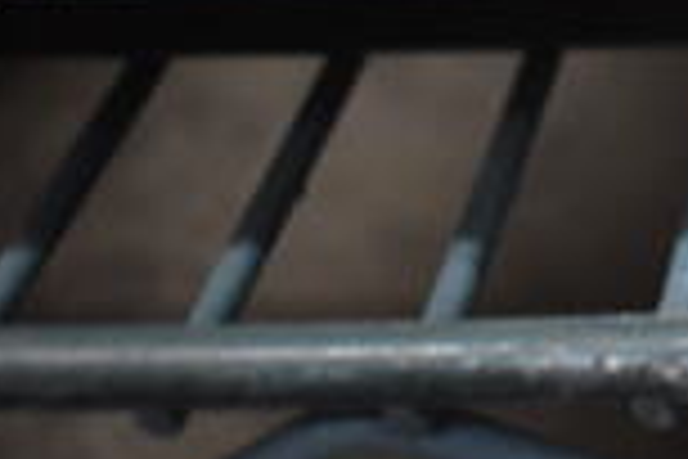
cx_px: 1196
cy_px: -292
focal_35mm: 108
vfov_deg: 11.9
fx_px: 2064
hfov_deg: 16.3
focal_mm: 18
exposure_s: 1/60
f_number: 4
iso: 1600
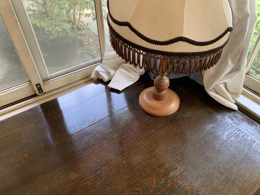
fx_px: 195
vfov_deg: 53.1
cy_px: 98
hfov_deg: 67.3
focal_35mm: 26
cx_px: 130
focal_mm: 4.25
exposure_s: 1/72
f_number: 1.8
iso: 100
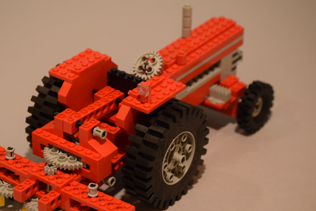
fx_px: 954
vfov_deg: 12.6
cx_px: 121
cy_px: 132
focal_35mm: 109
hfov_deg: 18.8
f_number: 4
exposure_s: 1/60
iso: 2200
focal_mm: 55
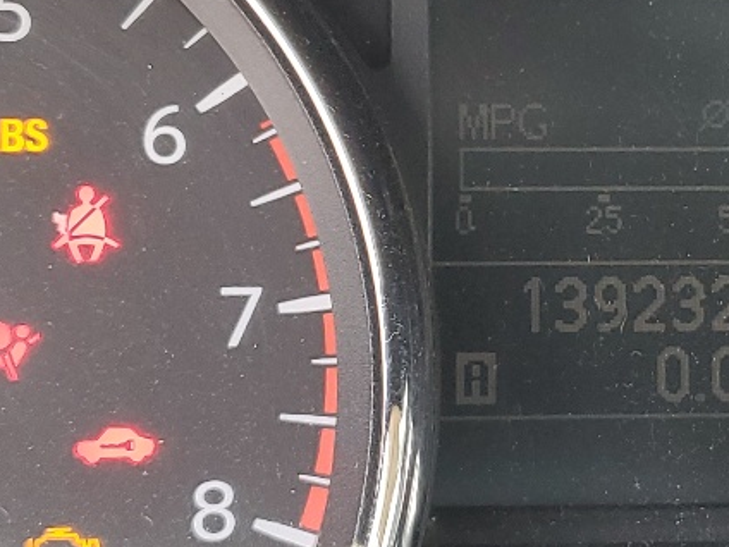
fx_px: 2064
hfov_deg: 19.8
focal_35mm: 98
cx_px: 567
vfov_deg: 15.1
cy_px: 241
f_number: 1.5
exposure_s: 1/120
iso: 74
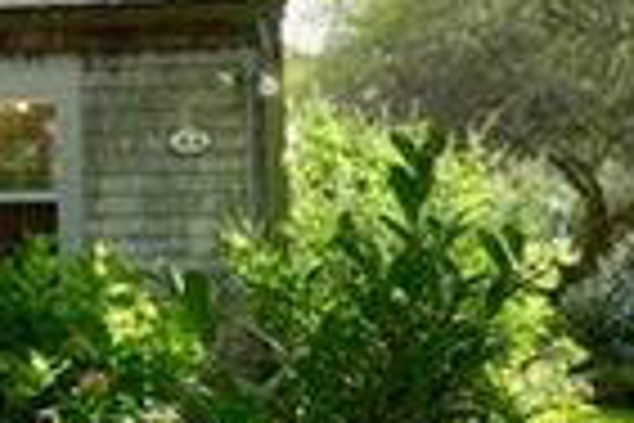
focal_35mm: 85
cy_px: 54
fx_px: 1497
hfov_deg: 21.1
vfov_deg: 15.9
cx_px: -247
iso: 80
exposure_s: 1/250
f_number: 2.8
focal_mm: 4.7
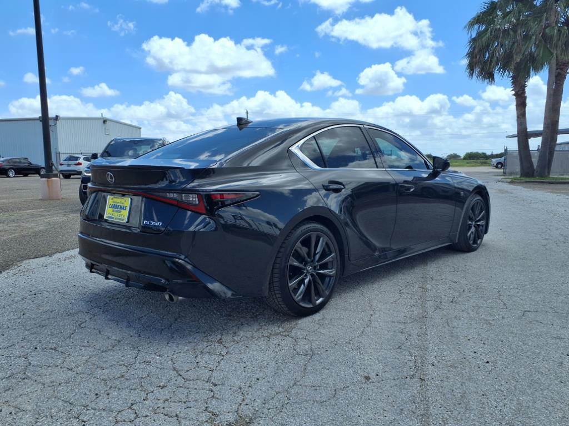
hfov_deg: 65.3
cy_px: 213
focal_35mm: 27
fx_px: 444
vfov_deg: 51.4
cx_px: 284
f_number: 1.9
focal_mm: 3.58
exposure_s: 1/2500
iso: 40
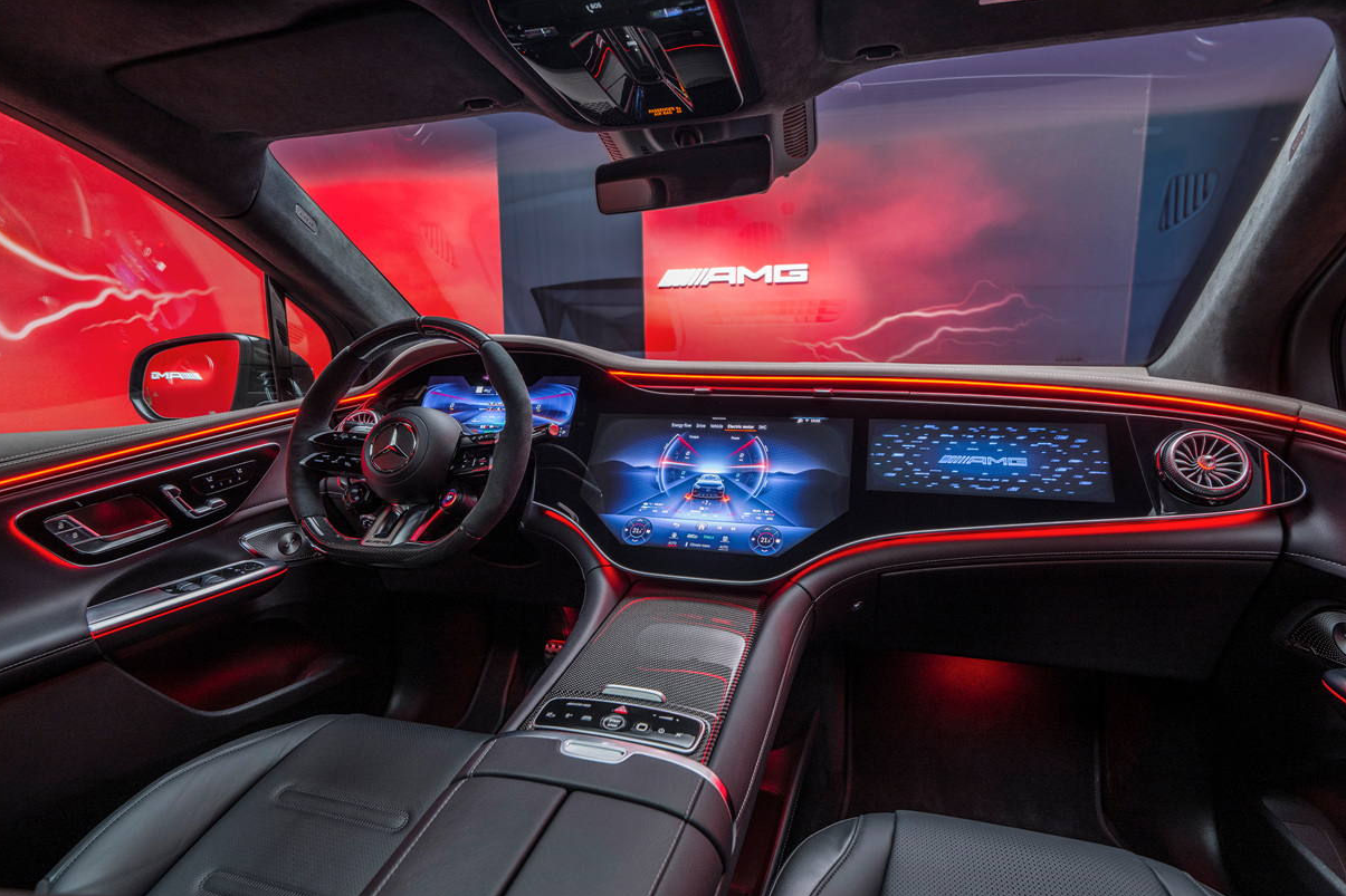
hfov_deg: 93.3
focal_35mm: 17
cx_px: 686
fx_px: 635
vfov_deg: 70.4
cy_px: 474
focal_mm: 16
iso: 200
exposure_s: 1/1.25
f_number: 5.6
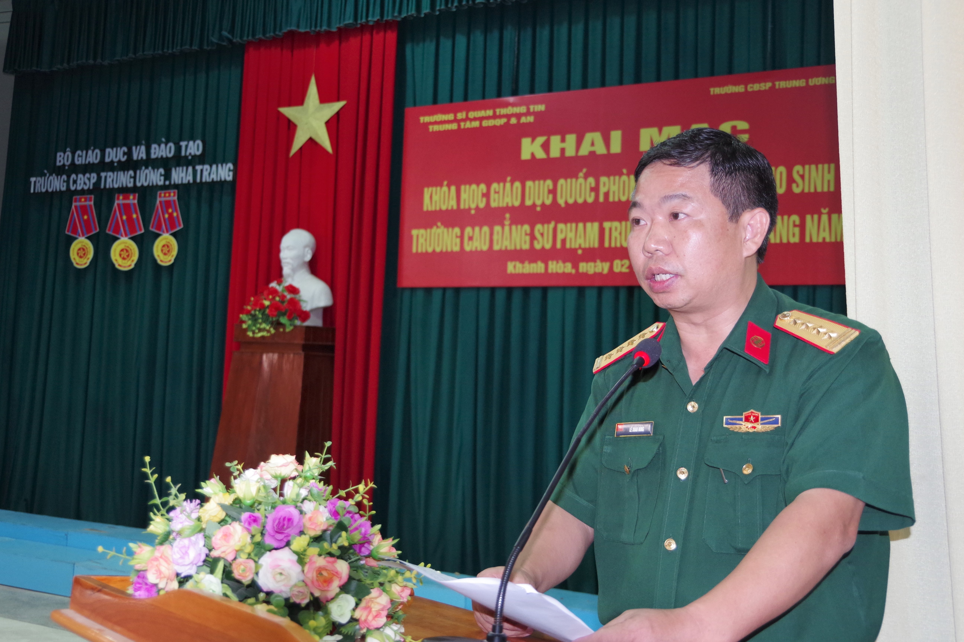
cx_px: 482
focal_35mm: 36
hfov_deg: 53.1
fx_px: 964
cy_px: 321
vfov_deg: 36.9
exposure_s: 1/60
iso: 800
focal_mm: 24
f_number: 4
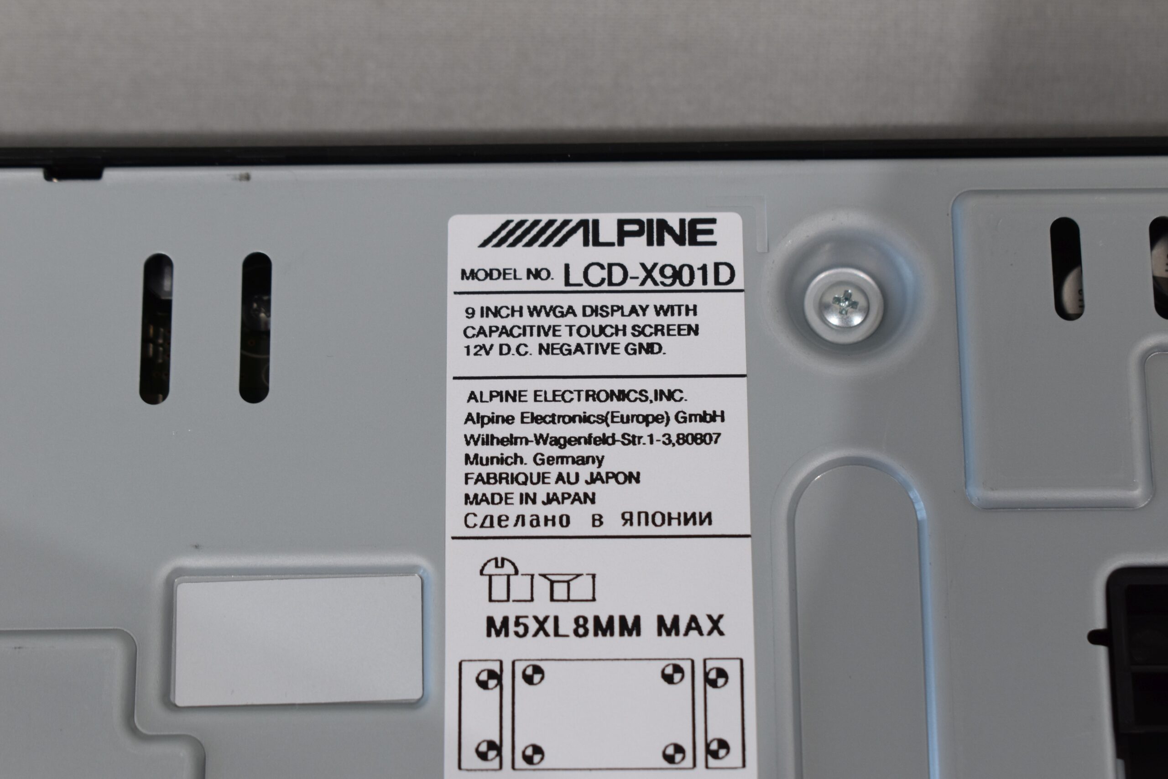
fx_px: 2677
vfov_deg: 16.6
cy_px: 390
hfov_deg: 24.6
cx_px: 584
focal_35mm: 82
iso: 400
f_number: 8
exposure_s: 1/60
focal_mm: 55
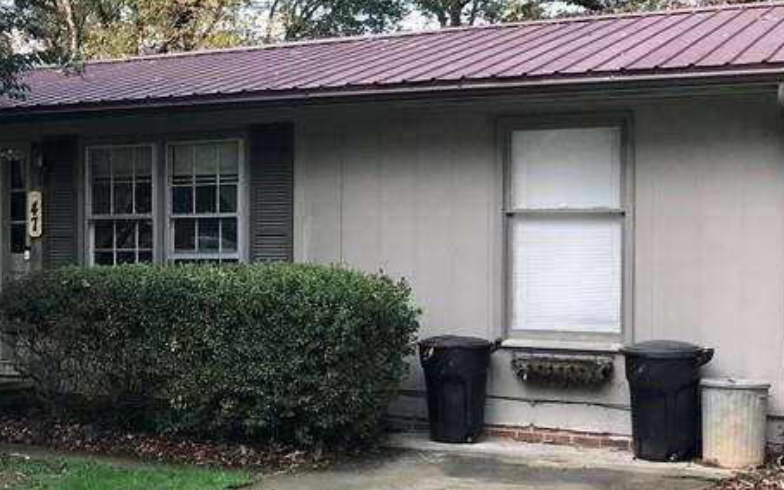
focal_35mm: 67
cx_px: 112
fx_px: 1432
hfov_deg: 29.6
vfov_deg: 19.4
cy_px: 271
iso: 20
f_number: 1.8
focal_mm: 3.99
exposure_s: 1/277
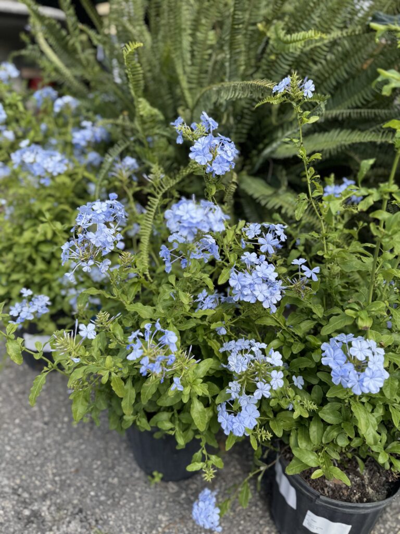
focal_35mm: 24
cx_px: 200
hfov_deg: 56.8
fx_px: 370
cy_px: 267
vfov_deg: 71.6
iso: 80
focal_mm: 6.76
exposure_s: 1/1339
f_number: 1.78
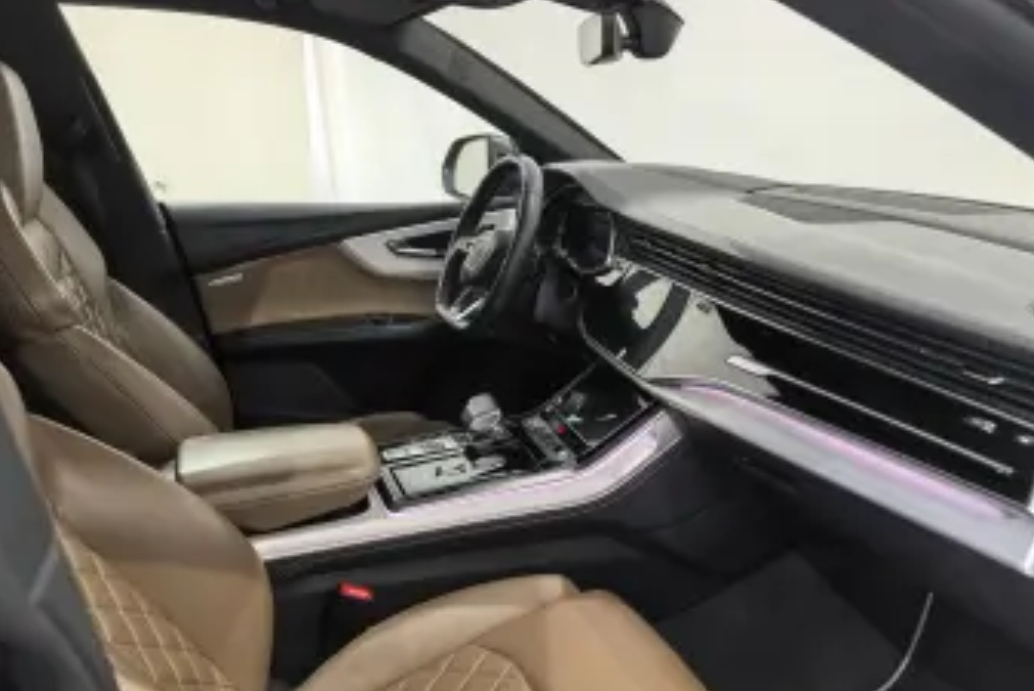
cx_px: 546
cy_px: 405
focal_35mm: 30
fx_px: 862
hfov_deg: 61.9
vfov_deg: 43.5
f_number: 1.4
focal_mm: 6.98
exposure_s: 1/50
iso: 320
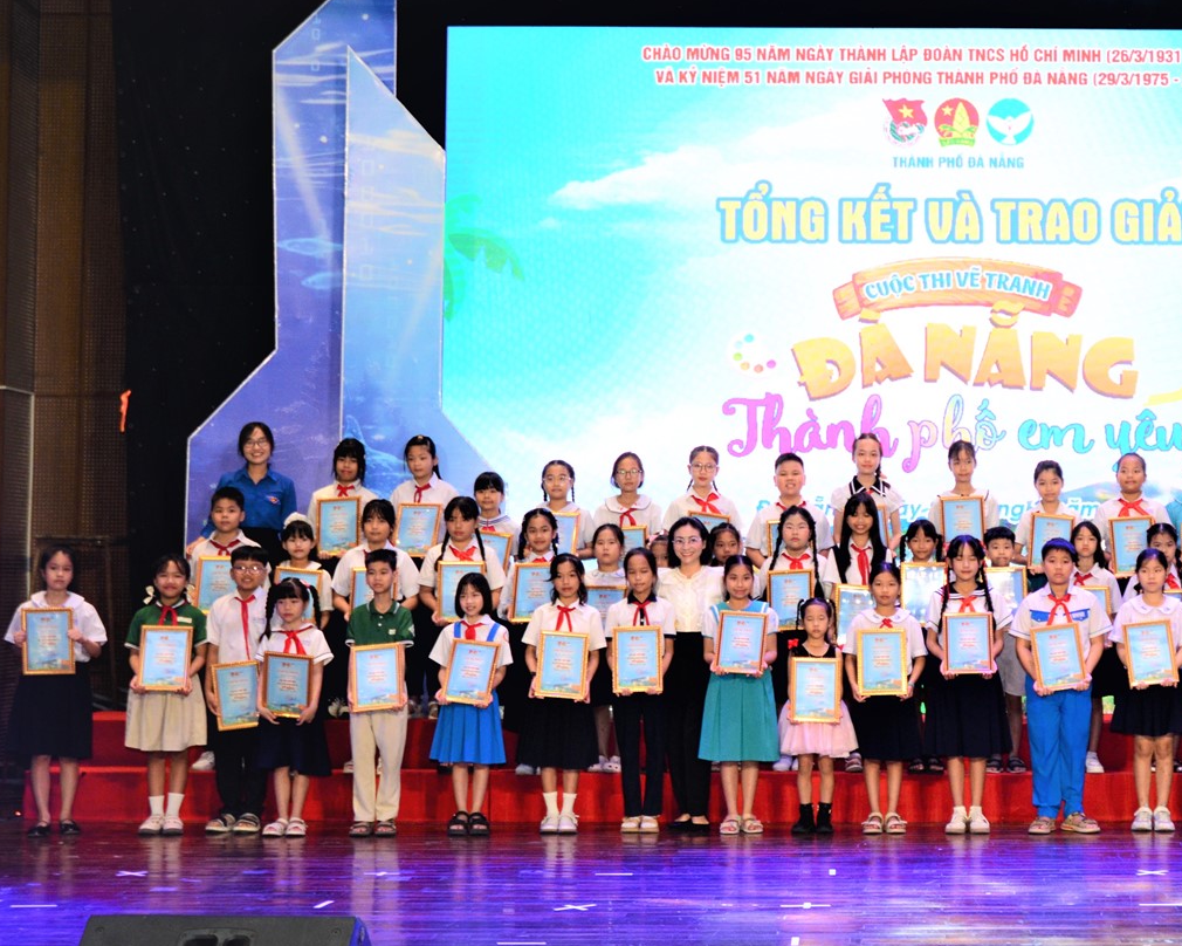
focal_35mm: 78
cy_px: 431
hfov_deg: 24.1
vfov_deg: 19.7
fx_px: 2729
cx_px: 944
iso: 800
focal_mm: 34
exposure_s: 1/160
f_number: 4
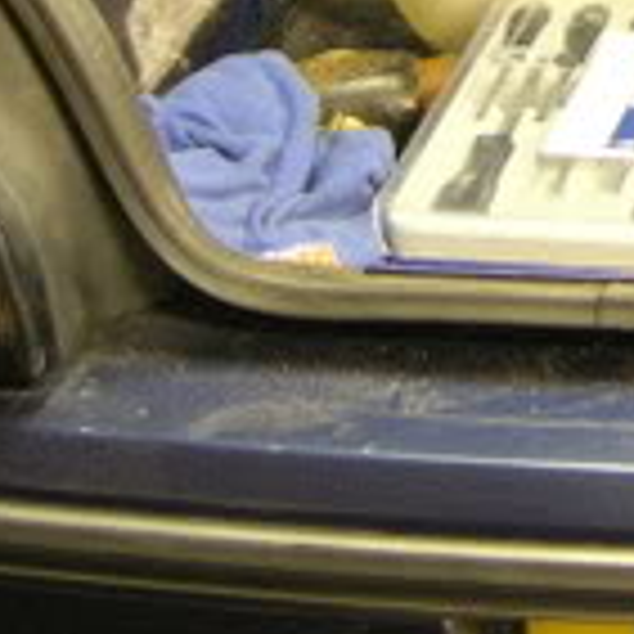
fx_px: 3150
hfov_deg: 10.9
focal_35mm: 152
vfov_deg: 11.2
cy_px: -229
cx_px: 1052
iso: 200
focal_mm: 7.8
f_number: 2.8
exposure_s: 1/3.5
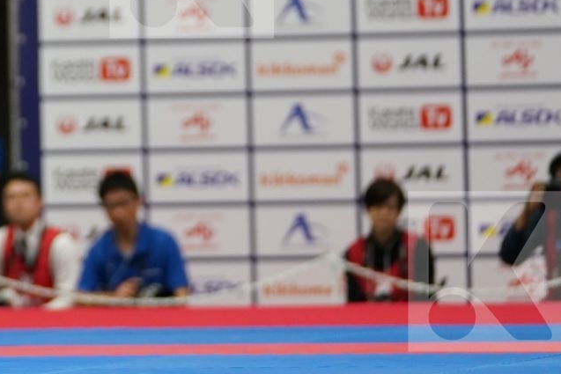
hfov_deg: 6.0
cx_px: -107
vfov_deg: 4.0
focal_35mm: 342
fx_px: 5330
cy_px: -41
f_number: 2.8
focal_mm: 121
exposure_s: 1/500
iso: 1600
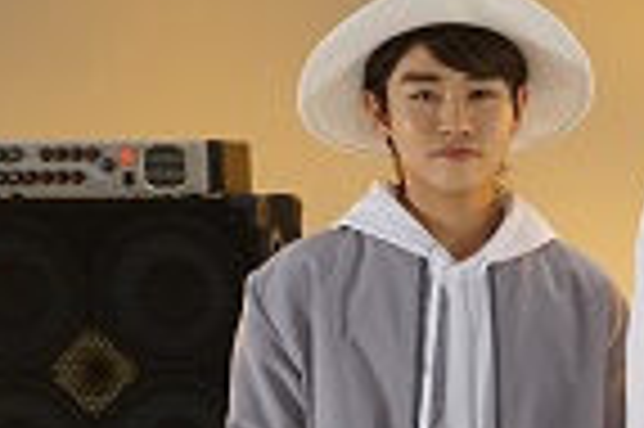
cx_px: 932
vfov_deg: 7.4
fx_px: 3234
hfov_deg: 11.0
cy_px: 671
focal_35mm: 181
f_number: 6.3
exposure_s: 1/80
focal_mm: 43
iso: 2500
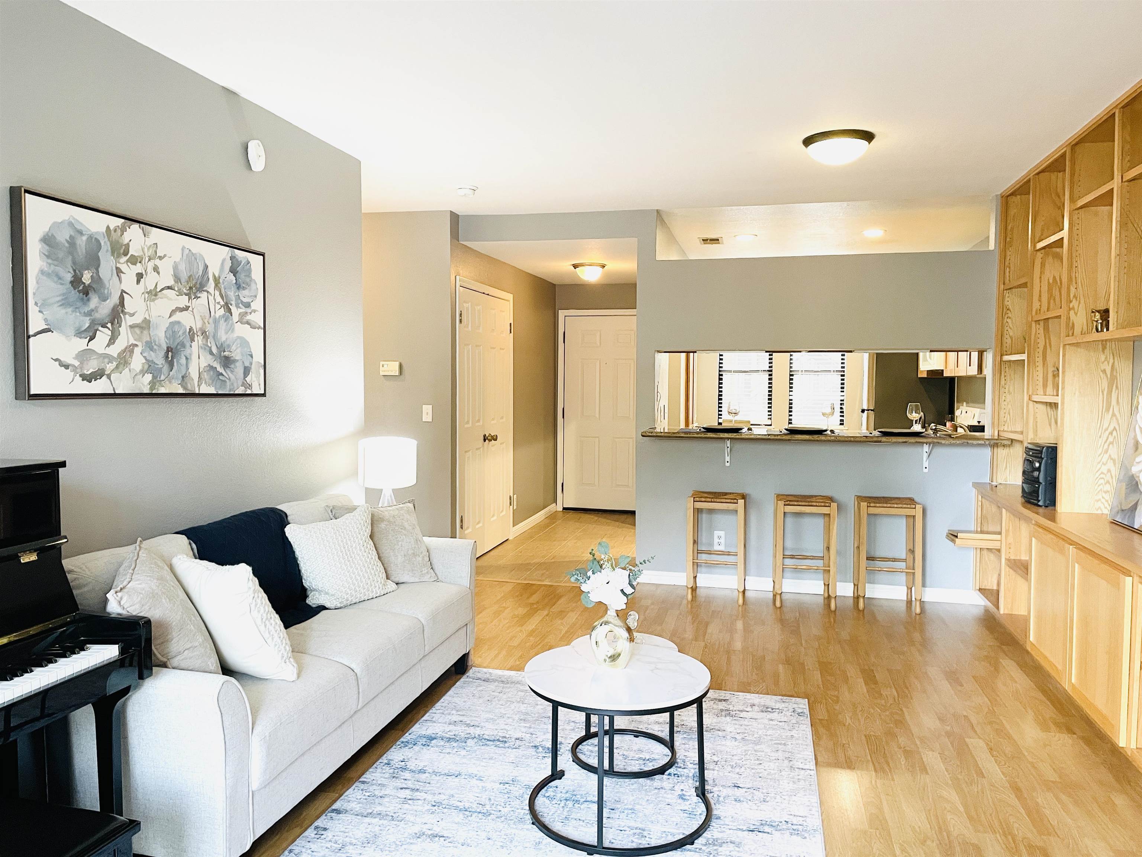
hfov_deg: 67.3
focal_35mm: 26
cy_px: 428
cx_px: 571
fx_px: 858
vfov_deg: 53.1
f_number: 1.6
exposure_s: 1/60
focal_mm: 4.2
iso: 200
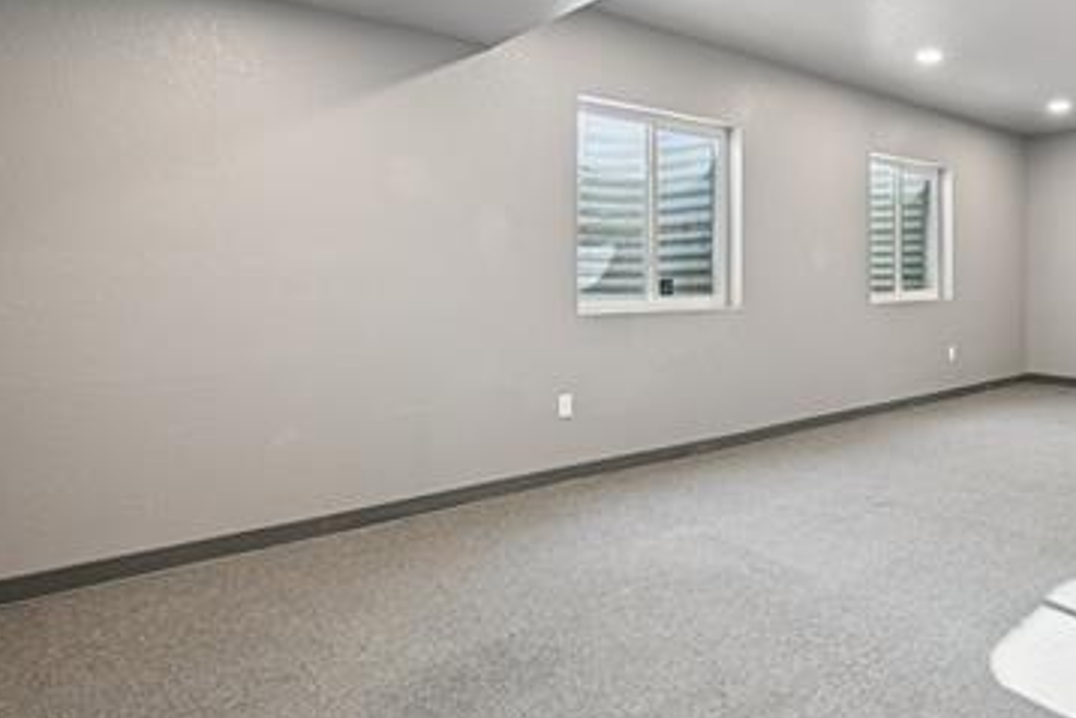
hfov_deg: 67.4
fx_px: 747
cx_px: 793
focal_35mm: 25
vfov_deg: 50.8
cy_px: 267
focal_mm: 14
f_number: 8
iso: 400
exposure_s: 1/13
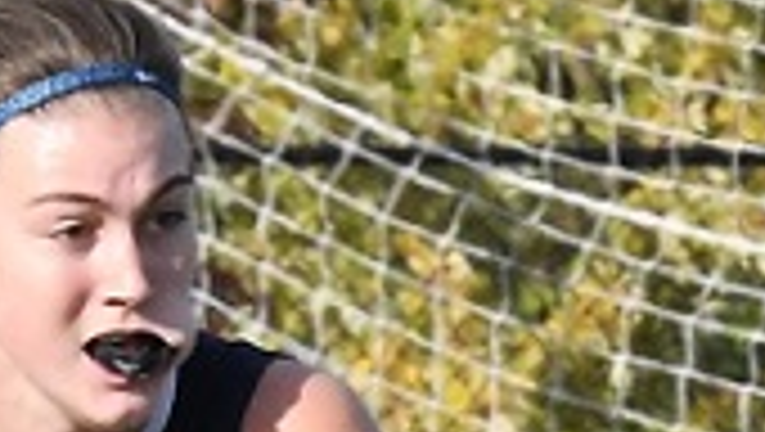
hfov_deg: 1.6
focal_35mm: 1339
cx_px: 214
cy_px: 1343
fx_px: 27184
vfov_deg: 0.9
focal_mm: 155
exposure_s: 1/1000
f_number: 16
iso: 1800
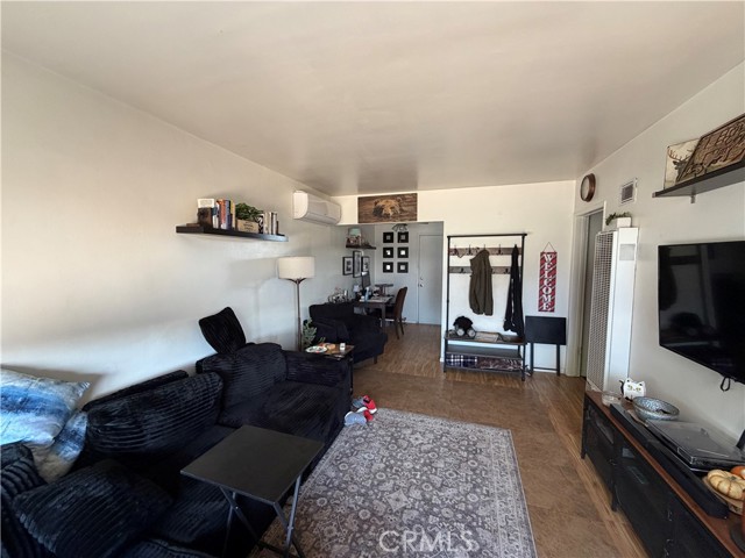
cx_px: 372
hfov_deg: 102.1
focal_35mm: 14
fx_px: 301
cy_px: 279
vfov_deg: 85.7
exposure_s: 1/121
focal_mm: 2.22
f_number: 2.2
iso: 320
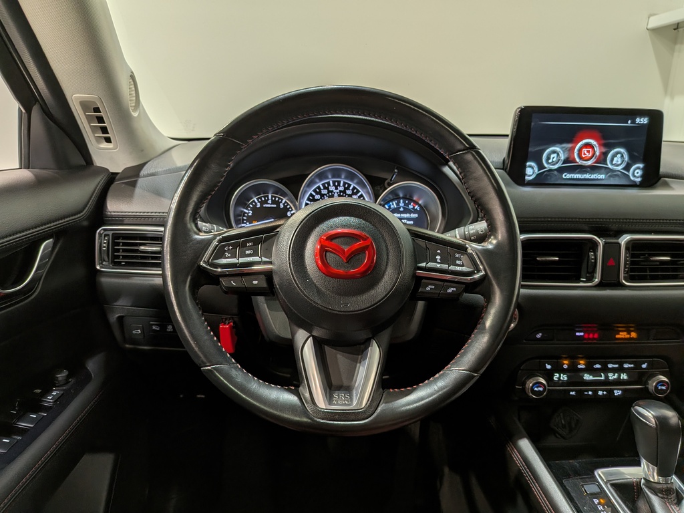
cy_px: 256
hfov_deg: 71.6
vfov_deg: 56.8
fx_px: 474
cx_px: 342
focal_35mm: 24
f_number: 1.7
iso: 27
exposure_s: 1/146
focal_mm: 4.53
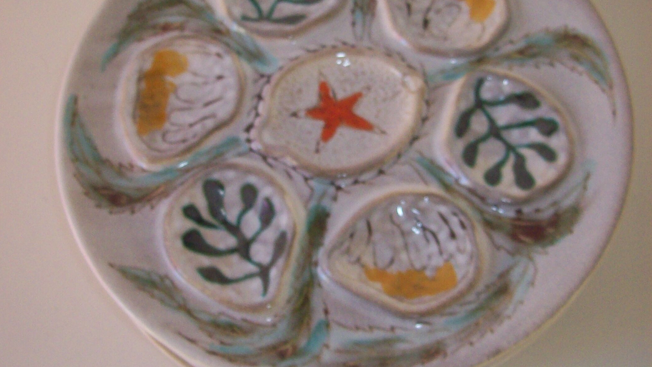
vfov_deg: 22.6
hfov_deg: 39.2
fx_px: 916
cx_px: 323
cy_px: 134
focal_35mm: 53
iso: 200
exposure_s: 1/87.1
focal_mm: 6
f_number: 2.7
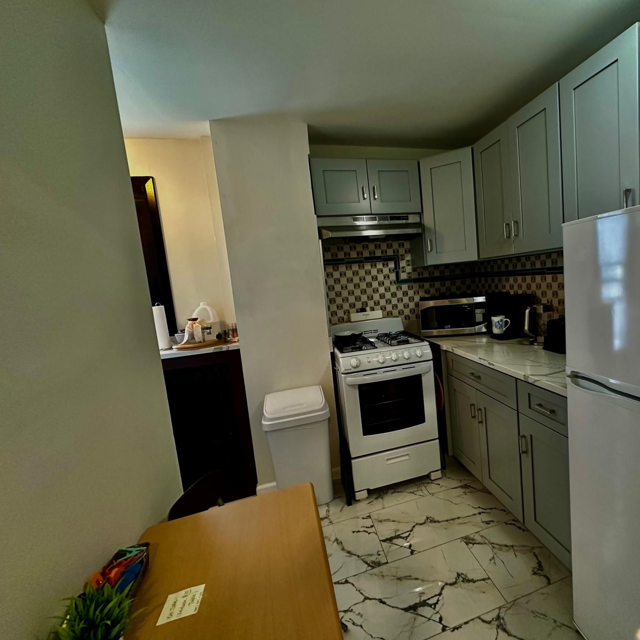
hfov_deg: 82.3
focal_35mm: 17
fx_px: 356
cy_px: 318
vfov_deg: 84.0
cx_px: 401
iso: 320
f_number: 2.2
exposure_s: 1/60
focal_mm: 2.22
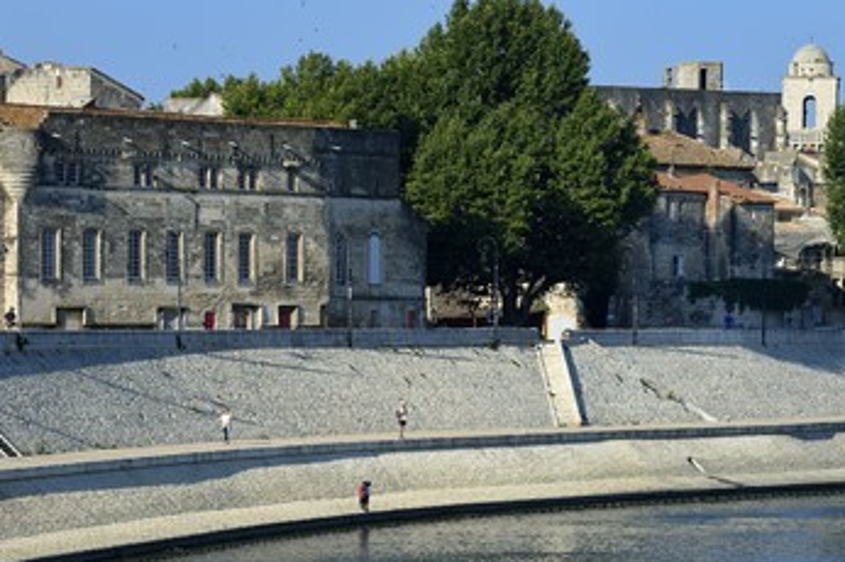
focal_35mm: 243
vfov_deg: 5.6
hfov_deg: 8.5
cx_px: 435
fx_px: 5698
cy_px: 301
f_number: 13
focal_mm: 200
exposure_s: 1/250
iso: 200
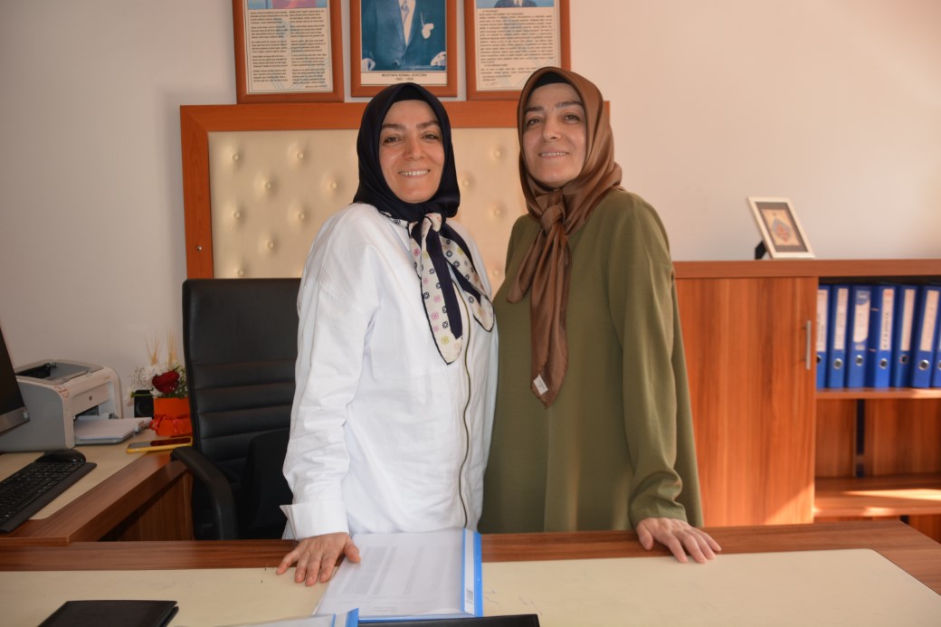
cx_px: 470
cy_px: 314
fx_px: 706
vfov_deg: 47.9
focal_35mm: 27
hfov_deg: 67.4
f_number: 3.5
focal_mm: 18
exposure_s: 1/125
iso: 280
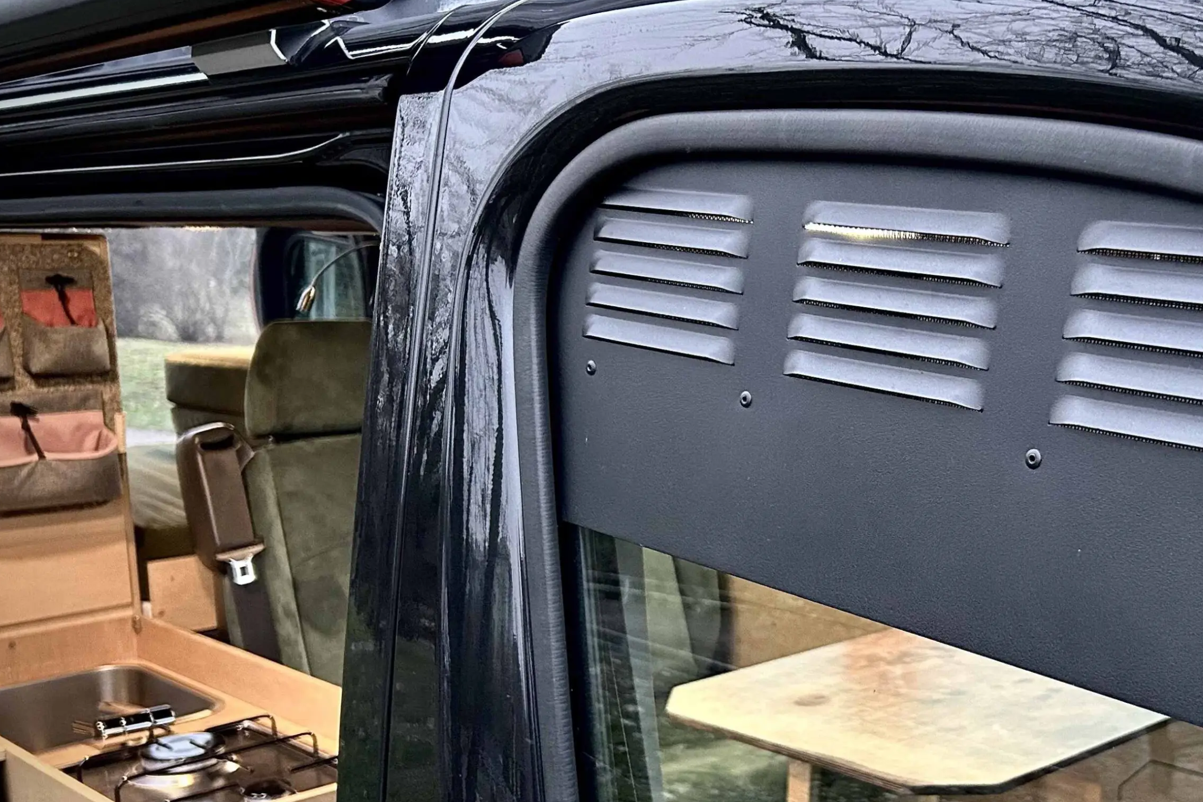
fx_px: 1504
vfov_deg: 29.7
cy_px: 504
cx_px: 886
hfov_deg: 42.4
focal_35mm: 45
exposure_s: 1/60
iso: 320
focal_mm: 5.7
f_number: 1.5
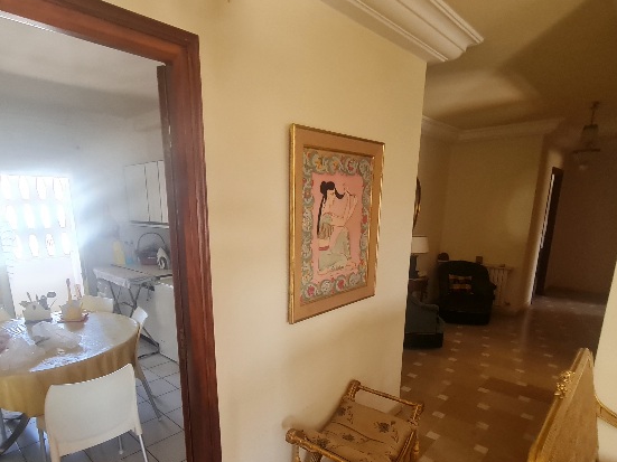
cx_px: 281
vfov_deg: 67.1
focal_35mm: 19
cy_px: 302
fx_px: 339
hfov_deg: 84.5
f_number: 2.2
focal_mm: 2.2
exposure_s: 1/50
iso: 200
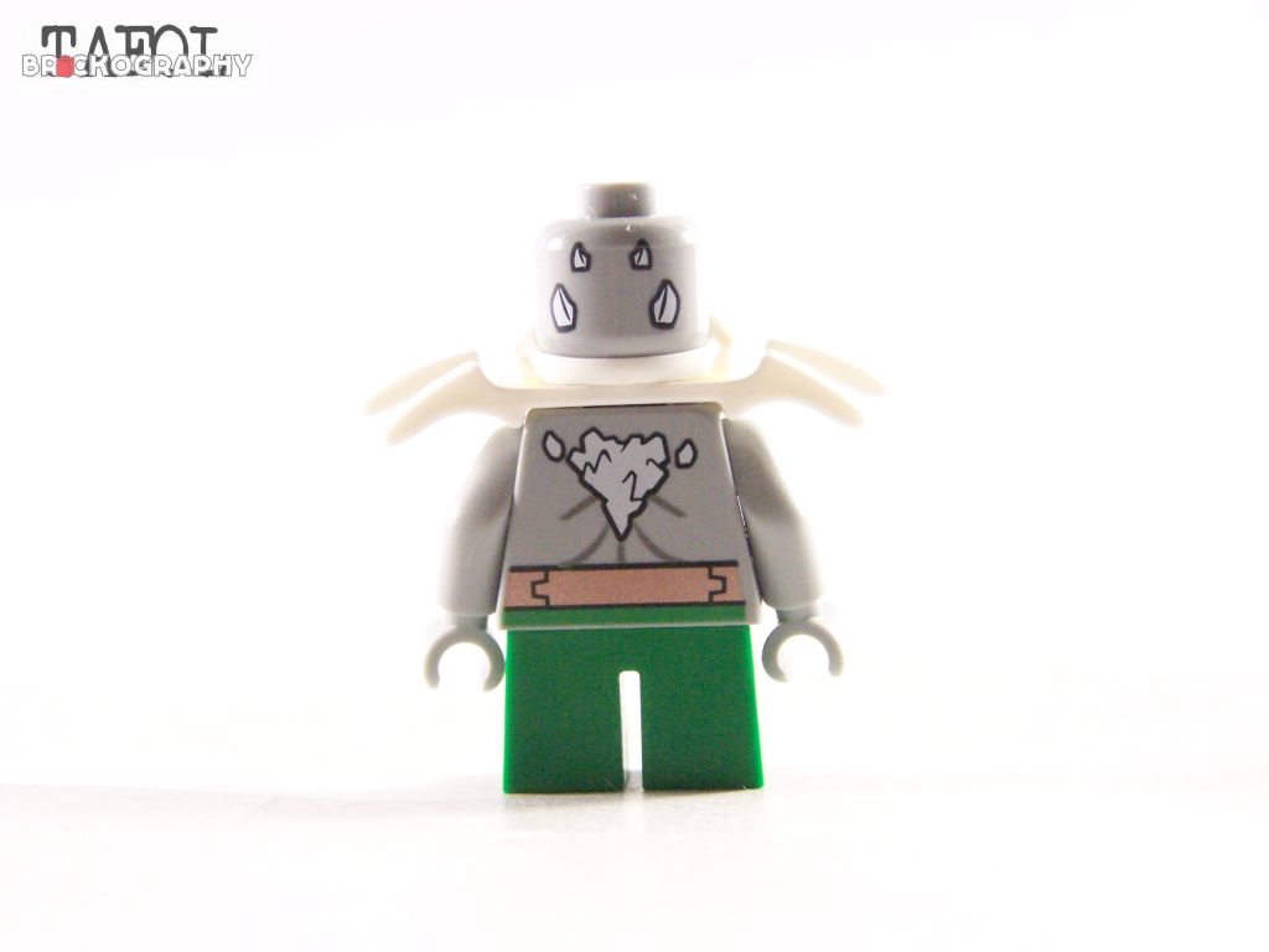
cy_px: 476
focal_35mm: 94
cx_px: 634
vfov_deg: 15.7
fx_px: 3446
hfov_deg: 20.9
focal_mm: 15.6
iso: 400
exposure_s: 1/45
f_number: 3.2
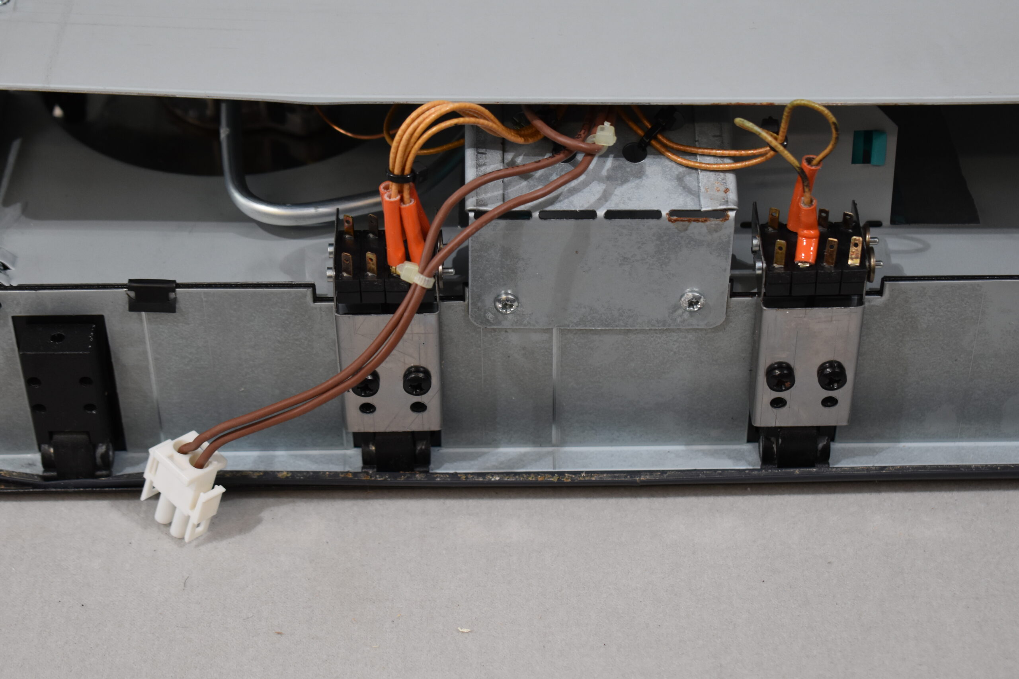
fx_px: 2335
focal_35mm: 82
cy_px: 340
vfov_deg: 16.6
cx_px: 510
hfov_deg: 24.6
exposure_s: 1/160
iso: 800
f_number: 5.6
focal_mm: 55
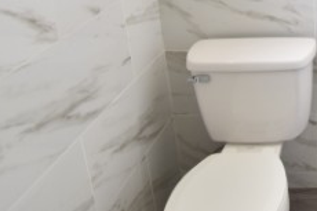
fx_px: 414
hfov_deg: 33.0
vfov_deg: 26.0
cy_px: -33
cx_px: 396
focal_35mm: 47
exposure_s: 1/60
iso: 560
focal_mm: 10
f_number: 4
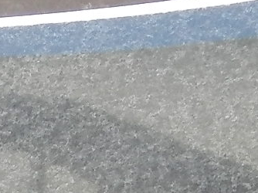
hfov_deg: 4.5
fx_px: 3143
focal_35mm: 422
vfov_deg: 3.4
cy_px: 663
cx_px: -474
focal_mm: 9.9
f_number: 3.8
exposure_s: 1/125
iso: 160
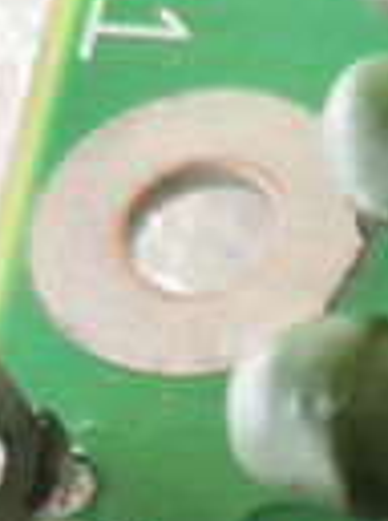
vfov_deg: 10.7
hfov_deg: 7.6
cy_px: 1066
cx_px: 1180
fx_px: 2523
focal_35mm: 168
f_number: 1.8
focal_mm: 3.95
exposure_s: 1/50
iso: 125
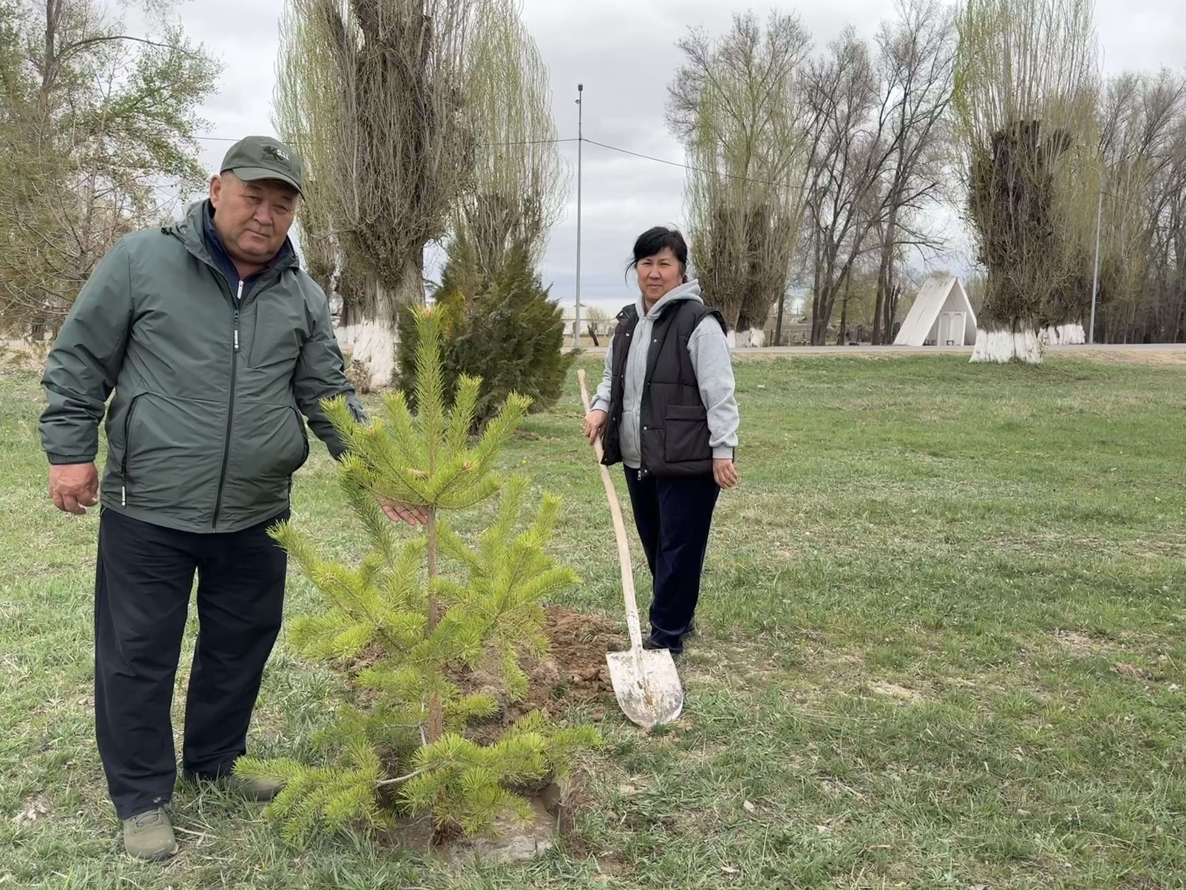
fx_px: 822
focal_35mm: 24
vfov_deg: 56.8
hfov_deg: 71.6
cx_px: 593
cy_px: 445
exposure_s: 1/943
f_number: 1.78
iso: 80
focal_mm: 6.76
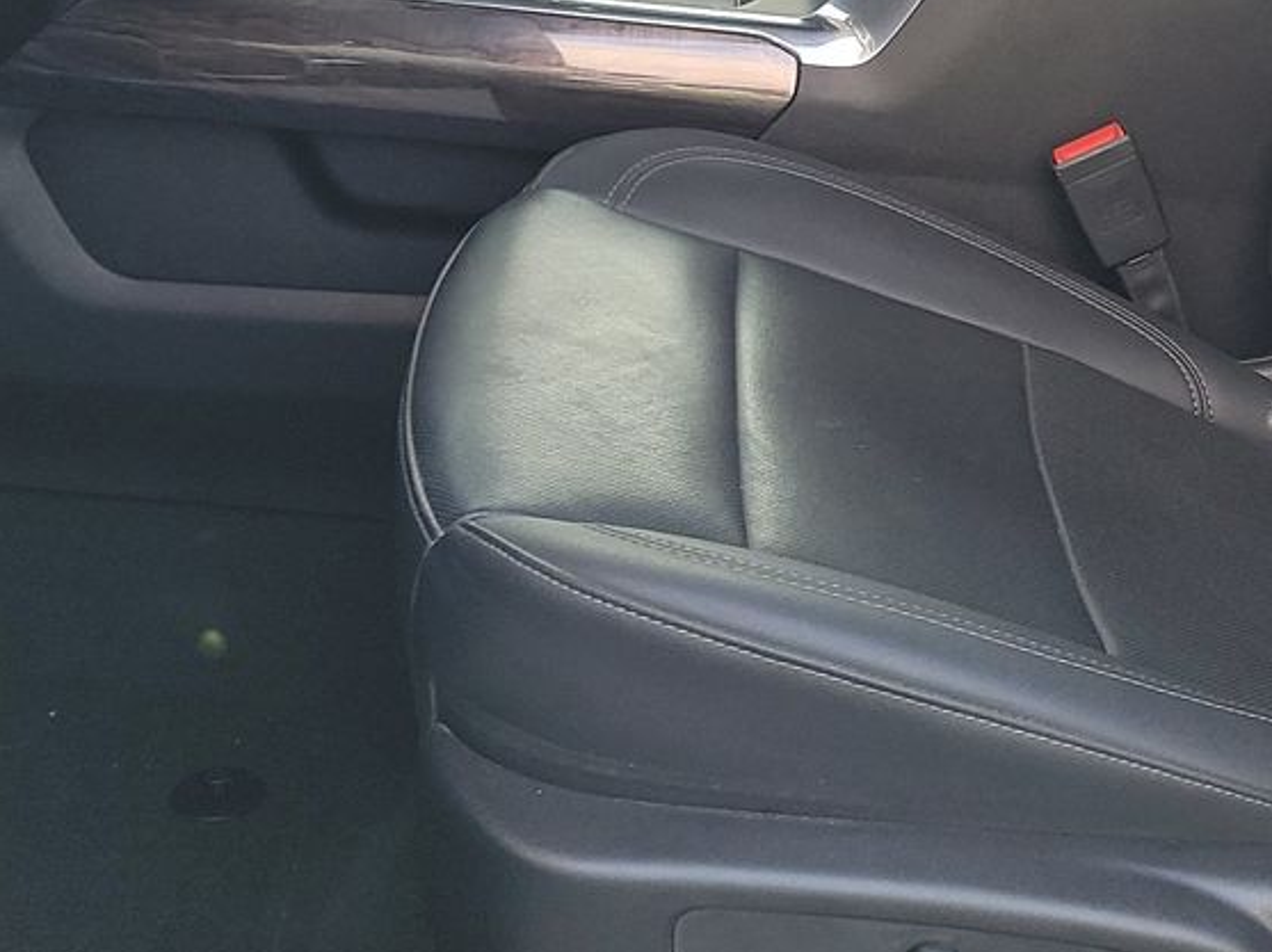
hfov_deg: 27.9
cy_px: -146
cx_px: 907
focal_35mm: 69
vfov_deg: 20.1
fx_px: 2534
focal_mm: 6.7
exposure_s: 1/59
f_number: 1.8
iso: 118
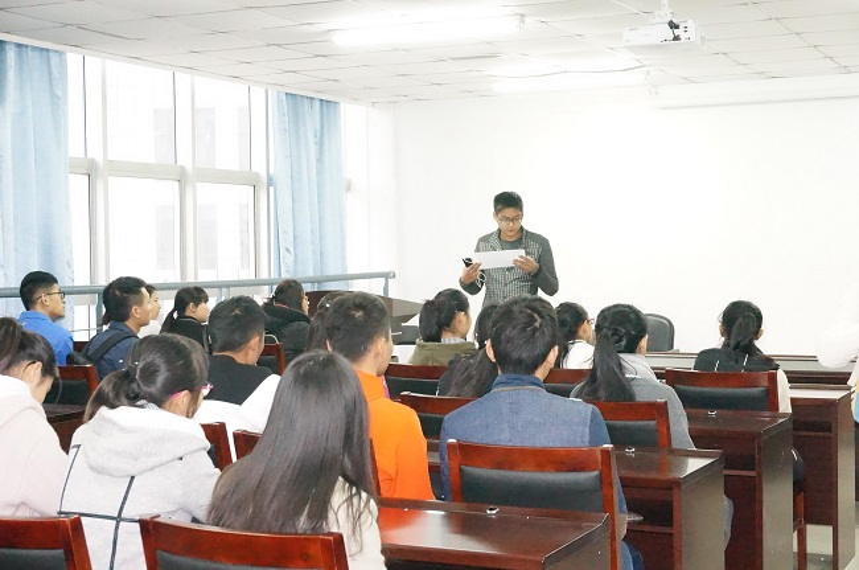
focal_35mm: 56
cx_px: 430
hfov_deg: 36.0
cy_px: 285
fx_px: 1322
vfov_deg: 24.3
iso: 12800
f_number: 9
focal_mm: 37
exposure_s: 1/100
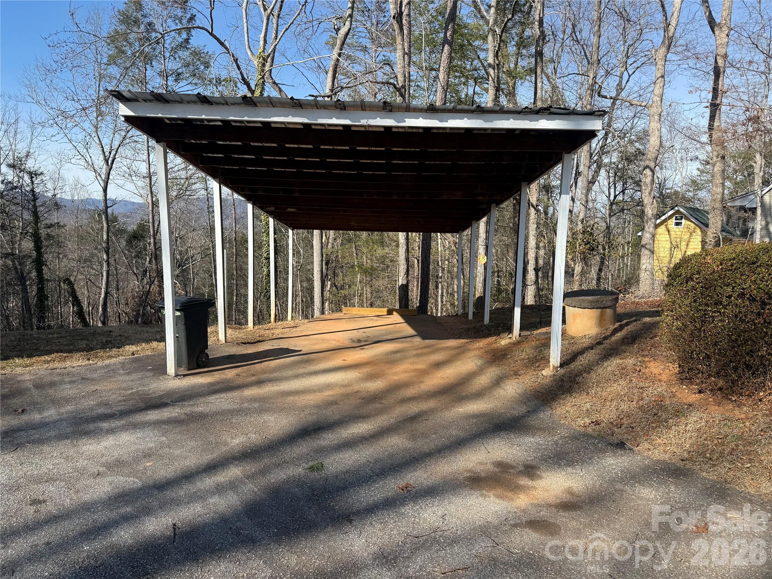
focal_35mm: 24
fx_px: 535
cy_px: 290
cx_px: 386
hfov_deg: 71.6
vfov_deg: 56.8
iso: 80
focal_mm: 6.76
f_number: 1.78
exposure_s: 1/2525
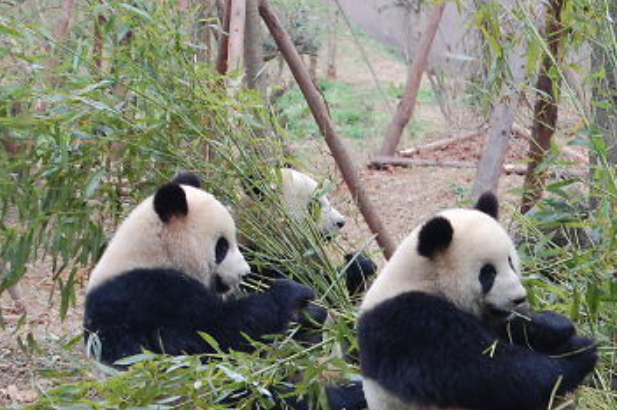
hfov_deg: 14.4
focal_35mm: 142
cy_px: 300
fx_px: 2429
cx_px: 476
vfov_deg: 9.6
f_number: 5.6
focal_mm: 55
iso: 400
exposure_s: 1/40
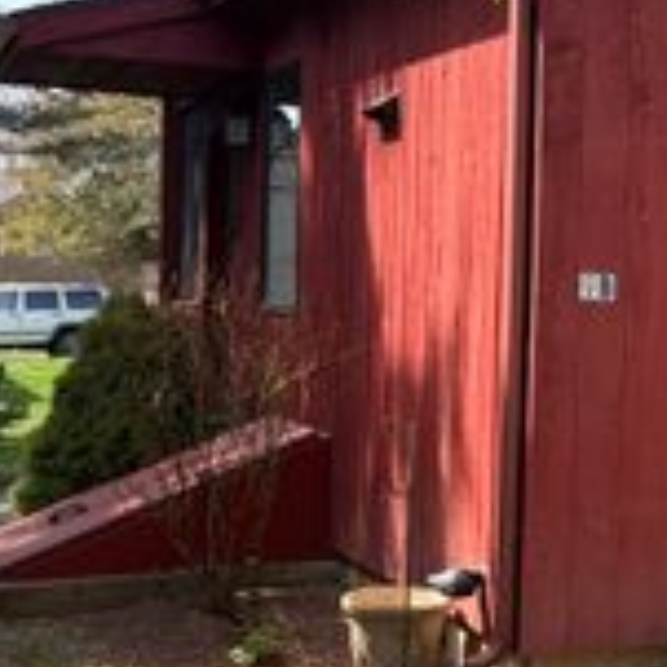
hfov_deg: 20.2
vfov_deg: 22.8
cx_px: 945
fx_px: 1657
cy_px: 307
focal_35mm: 76
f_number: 1.6
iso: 64
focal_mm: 5.96
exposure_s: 1/687
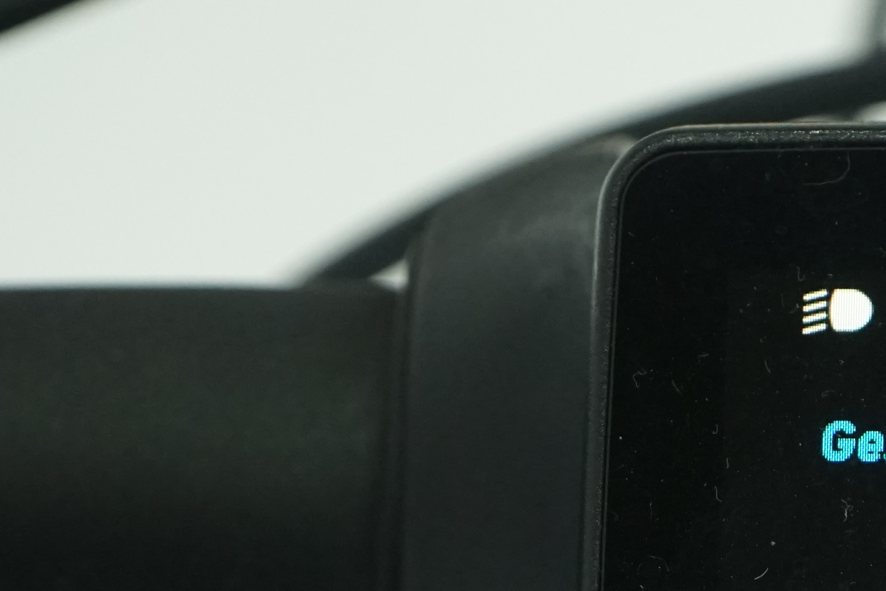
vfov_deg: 6.4
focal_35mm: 212
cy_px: 805
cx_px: 1034
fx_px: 5218
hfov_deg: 9.6
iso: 2000
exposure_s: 1/200
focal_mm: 61
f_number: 7.1
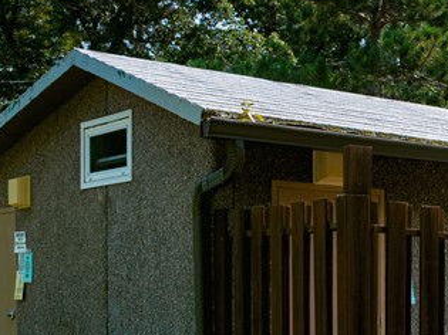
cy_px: 318
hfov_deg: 22.9
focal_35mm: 78
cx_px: 545
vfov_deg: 18.5
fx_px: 1009
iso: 380
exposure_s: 1/4000
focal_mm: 12.29
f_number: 2.8
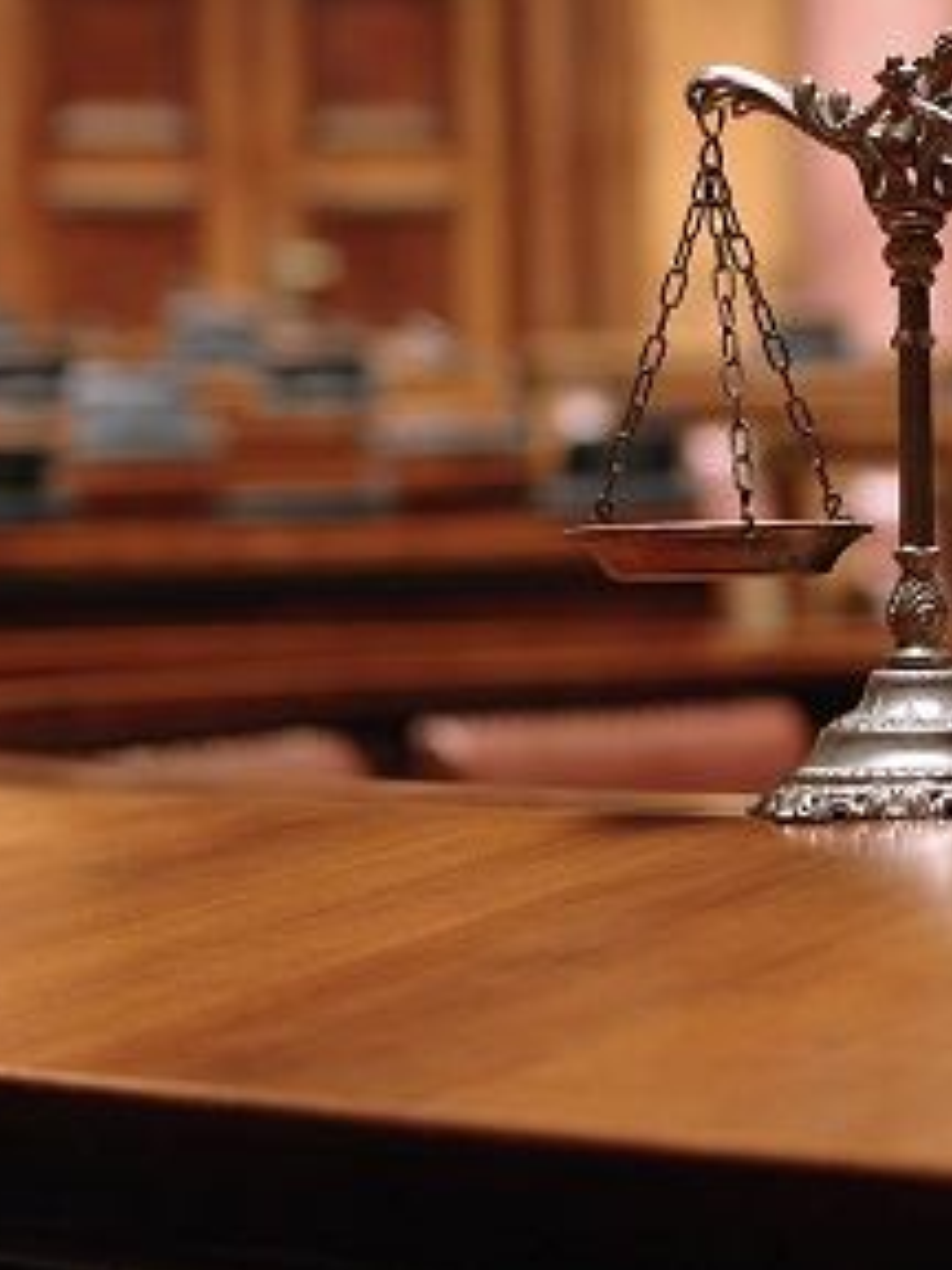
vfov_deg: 17.9
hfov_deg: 13.5
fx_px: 4034
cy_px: 635
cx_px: 405
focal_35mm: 110
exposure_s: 1/30
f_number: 3.5
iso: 200
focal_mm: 50
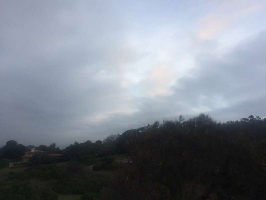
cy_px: 100
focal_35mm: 29
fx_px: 223
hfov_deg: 61.7
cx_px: 133
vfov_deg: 48.2
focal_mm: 4.15
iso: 32
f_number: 2.2
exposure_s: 1/279
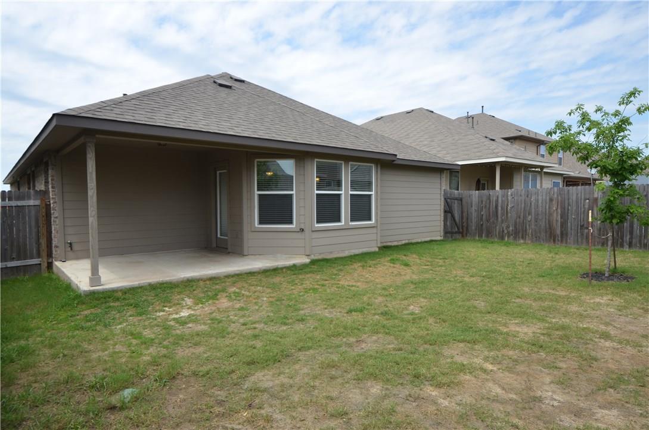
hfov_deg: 81.3
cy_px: 215
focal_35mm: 21
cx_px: 324
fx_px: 378
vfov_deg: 59.3
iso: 125
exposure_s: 1/250
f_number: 8
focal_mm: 14
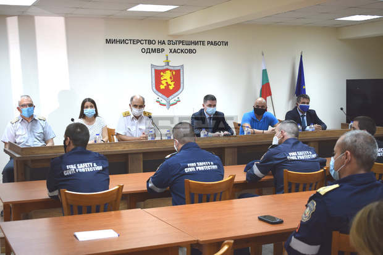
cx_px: 192
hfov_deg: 37.9
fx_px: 558
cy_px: 128
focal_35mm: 52
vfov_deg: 25.7
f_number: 4.5
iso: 500
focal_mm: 35
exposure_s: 1/30
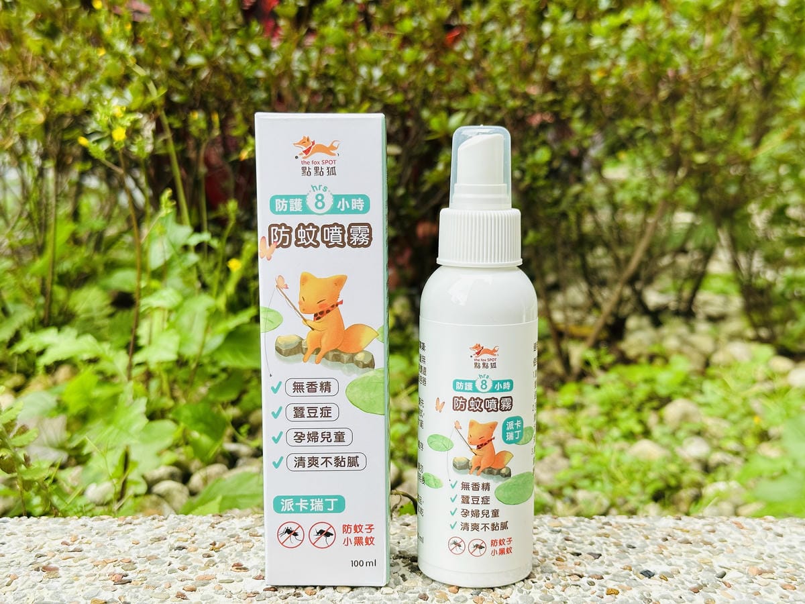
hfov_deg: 39.7
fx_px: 1116
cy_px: 302
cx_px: 402
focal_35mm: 48
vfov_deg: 30.3
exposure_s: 1/121
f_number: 1.78
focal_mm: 6.86
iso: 64
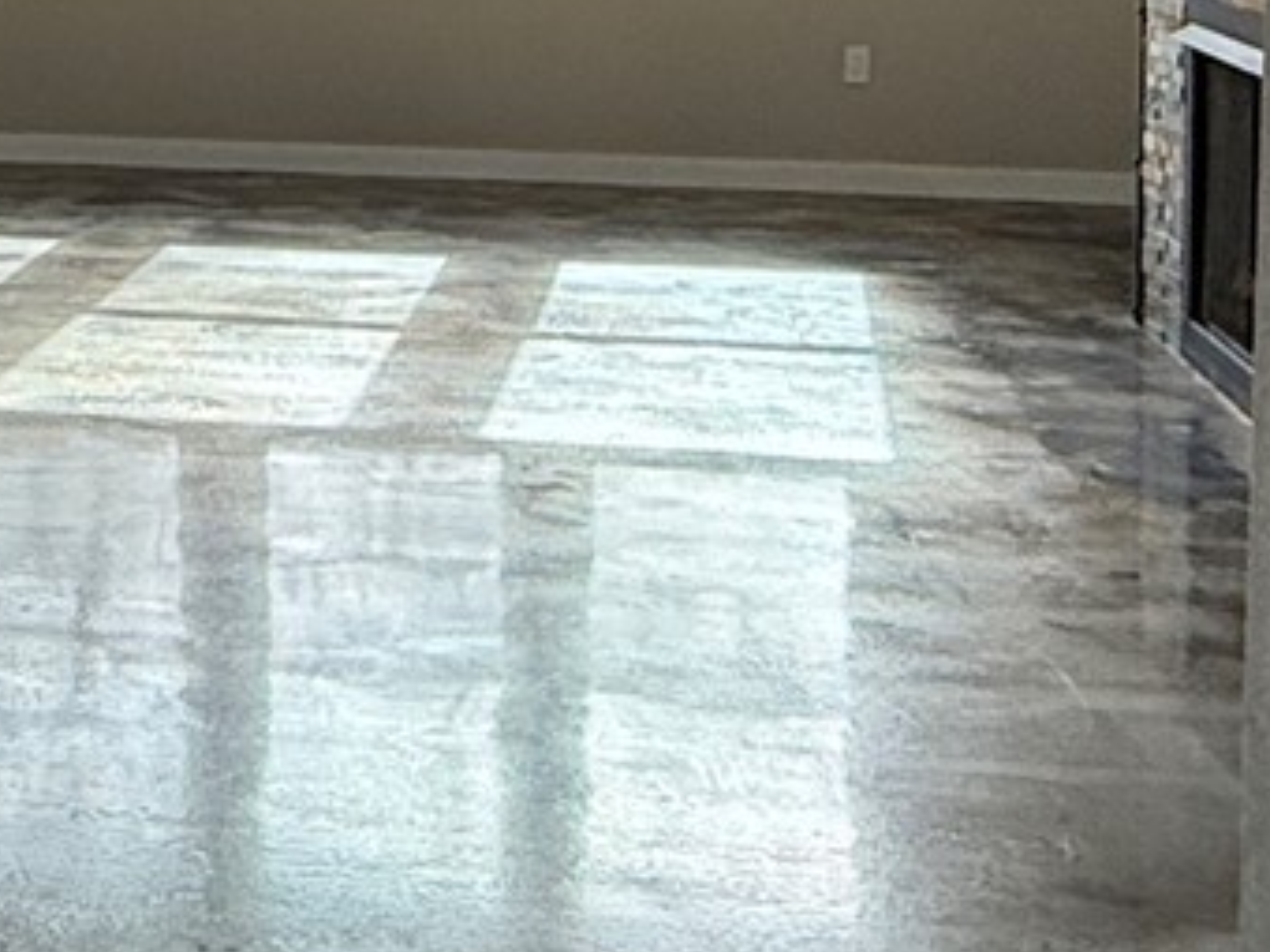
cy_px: -194
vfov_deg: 17.8
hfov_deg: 22.8
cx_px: -235
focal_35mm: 79
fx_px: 2898
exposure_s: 1/99
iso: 64
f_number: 2.2
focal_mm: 2.22
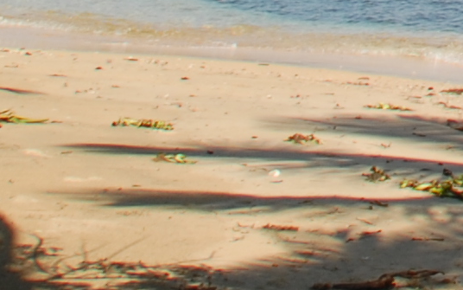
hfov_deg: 13.0
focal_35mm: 122
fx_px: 1535
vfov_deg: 8.0
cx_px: 1111
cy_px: -770
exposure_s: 1/250
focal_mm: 11
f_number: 8
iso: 100
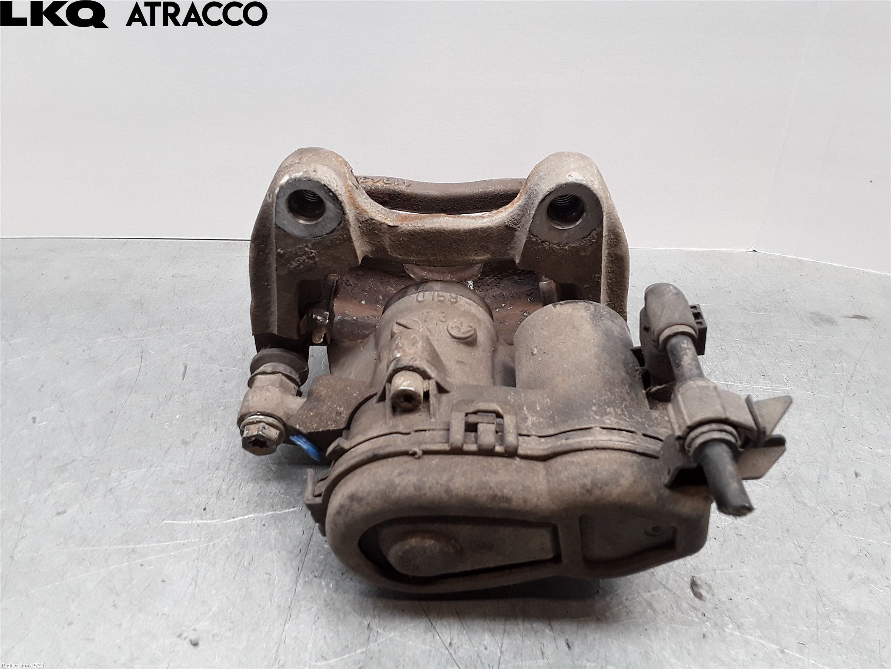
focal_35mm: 28
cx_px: 446
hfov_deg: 63.4
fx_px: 721
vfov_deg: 49.7
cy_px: 334
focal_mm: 2.91
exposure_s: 1/50
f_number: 1.9
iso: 50
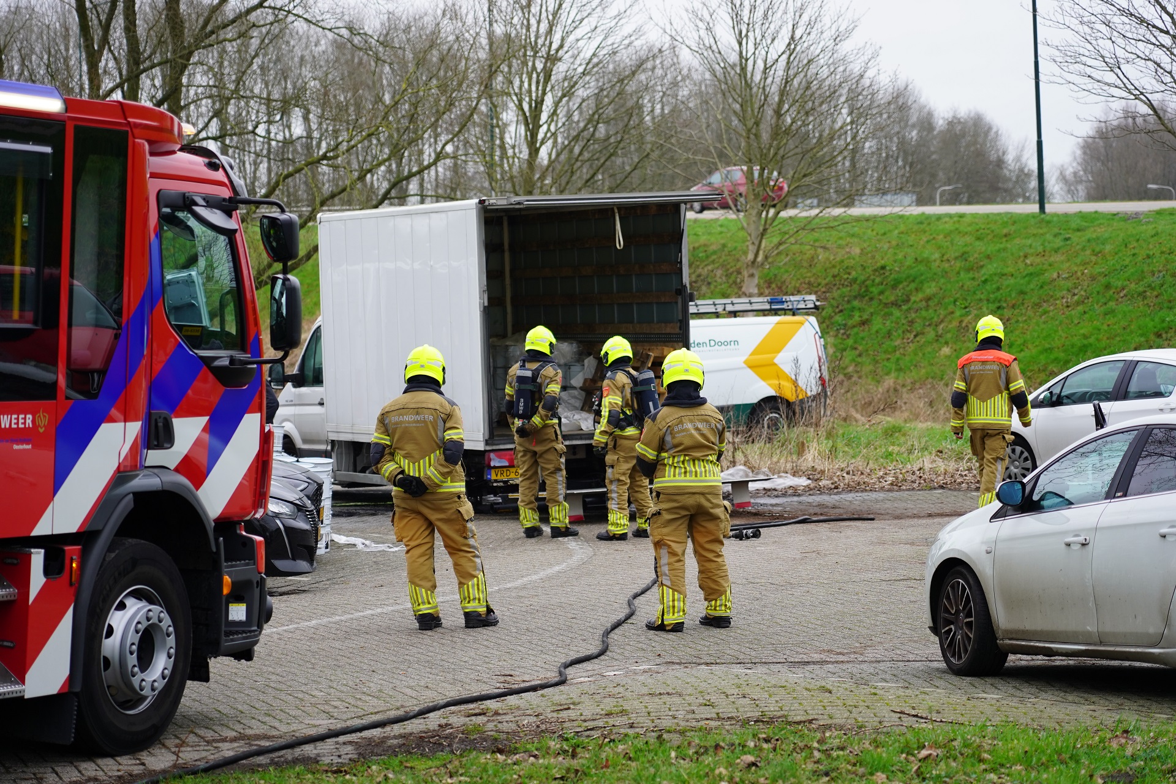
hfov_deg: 19.5
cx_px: 588
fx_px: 3430
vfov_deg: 13.0
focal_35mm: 105
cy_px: 392
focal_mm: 105
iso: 250
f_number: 4
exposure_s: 1/125
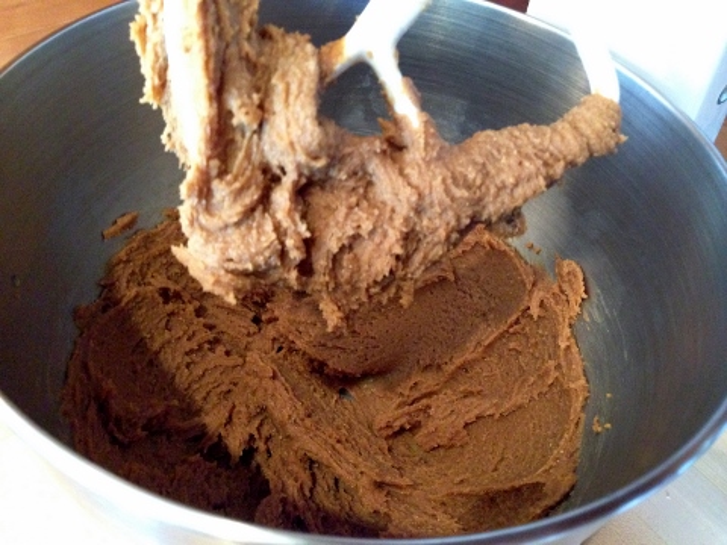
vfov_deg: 42.9
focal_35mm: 33
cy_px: 272
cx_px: 364
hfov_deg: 55.4
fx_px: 693
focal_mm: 4.12
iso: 640
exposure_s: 1/15
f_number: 2.4
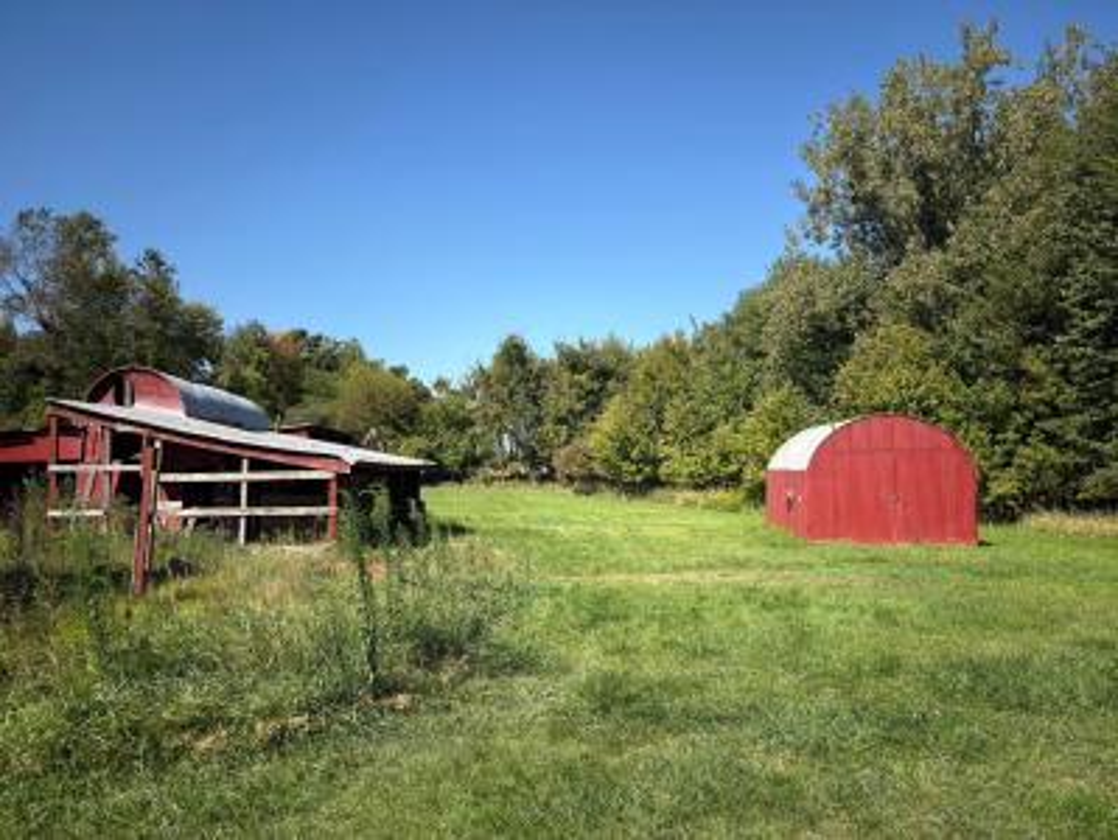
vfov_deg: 53.1
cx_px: 559
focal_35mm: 26
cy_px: 420
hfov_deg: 67.3
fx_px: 840
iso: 50
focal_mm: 5.96
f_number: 1.6
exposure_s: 1/2364
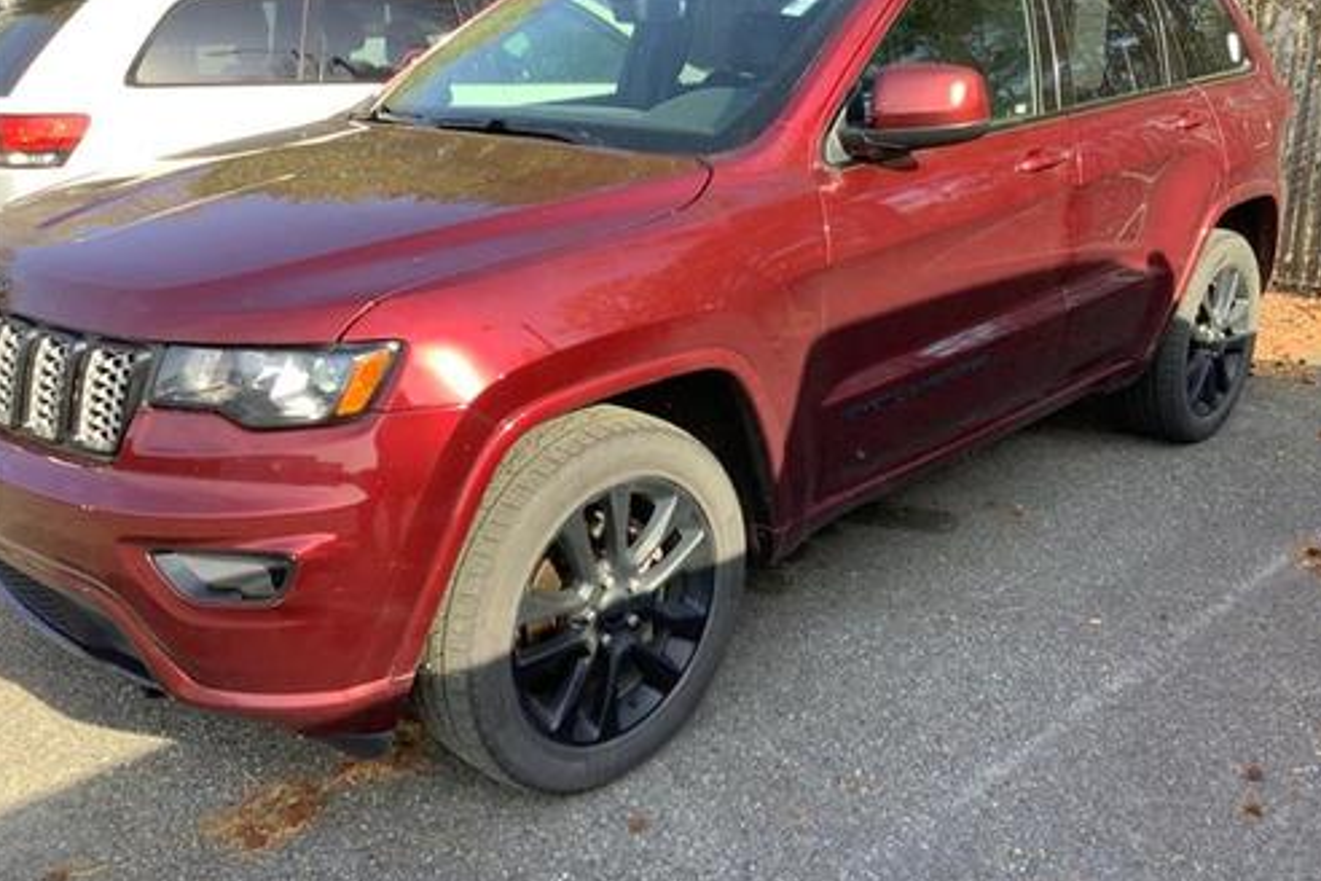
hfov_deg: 57.2
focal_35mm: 33
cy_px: 411
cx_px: 660
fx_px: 1211
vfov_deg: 39.9
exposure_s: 1/120
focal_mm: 3.3
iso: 25
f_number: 2.4
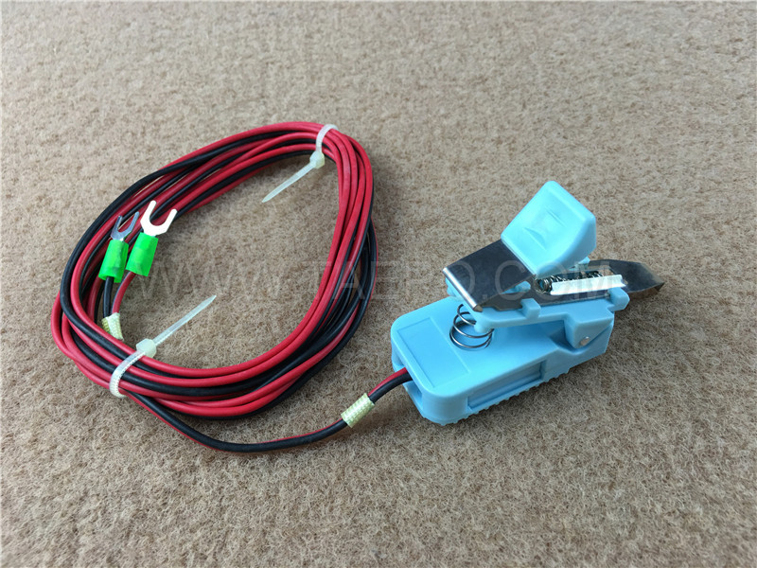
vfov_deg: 48.2
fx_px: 634
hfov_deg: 61.7
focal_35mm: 29
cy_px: 284
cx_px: 378
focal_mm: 4.15
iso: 25
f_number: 2.2
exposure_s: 1/33
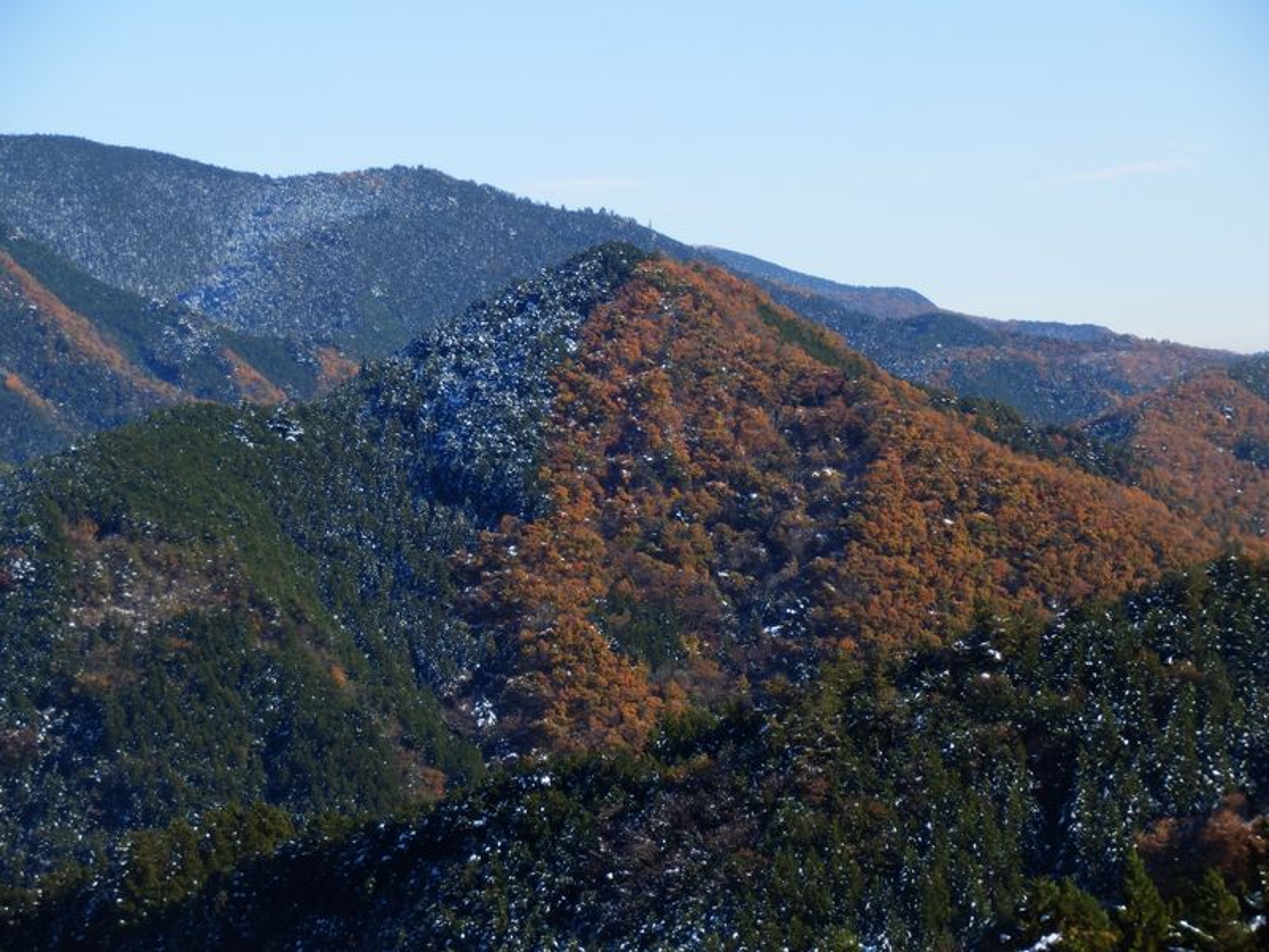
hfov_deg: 14.3
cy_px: 476
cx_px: 634
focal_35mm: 138
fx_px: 5059
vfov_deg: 10.7
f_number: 5.8
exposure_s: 1/320
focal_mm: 24.4
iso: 80
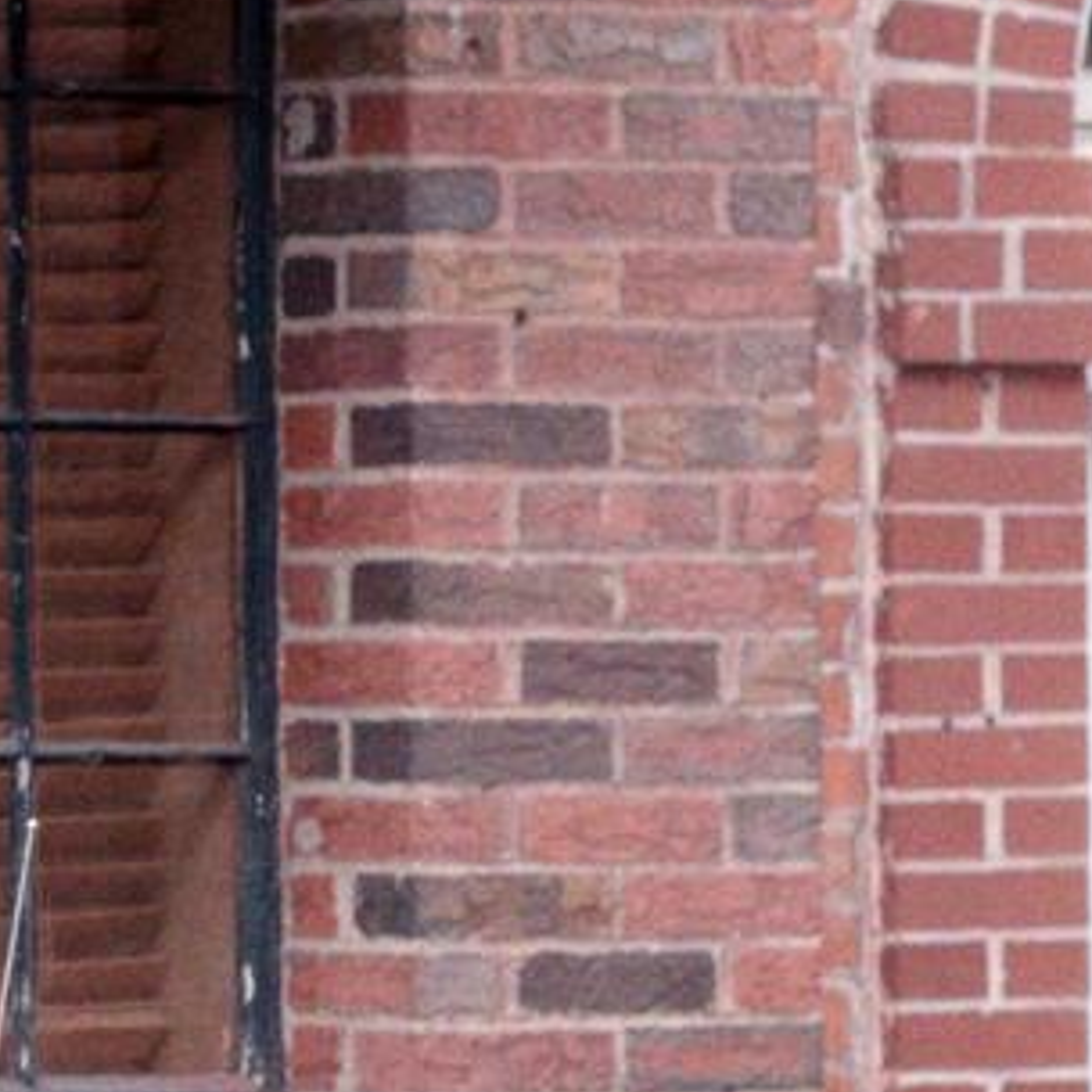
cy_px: 682
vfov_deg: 5.1
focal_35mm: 346
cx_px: -2191
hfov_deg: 4.8
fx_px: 12349
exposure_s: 1/125
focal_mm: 40
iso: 250
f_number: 4
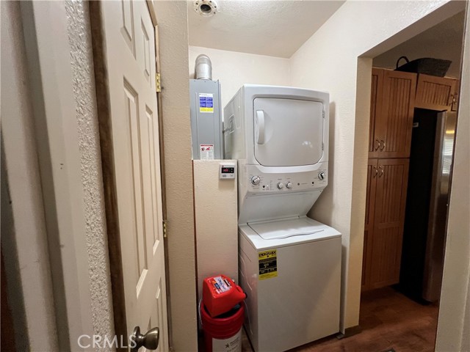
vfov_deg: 89.9
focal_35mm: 13
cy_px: 176
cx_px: 235
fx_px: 177
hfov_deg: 106.2
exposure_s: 1/60
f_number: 1.8
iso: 320
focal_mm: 1.57
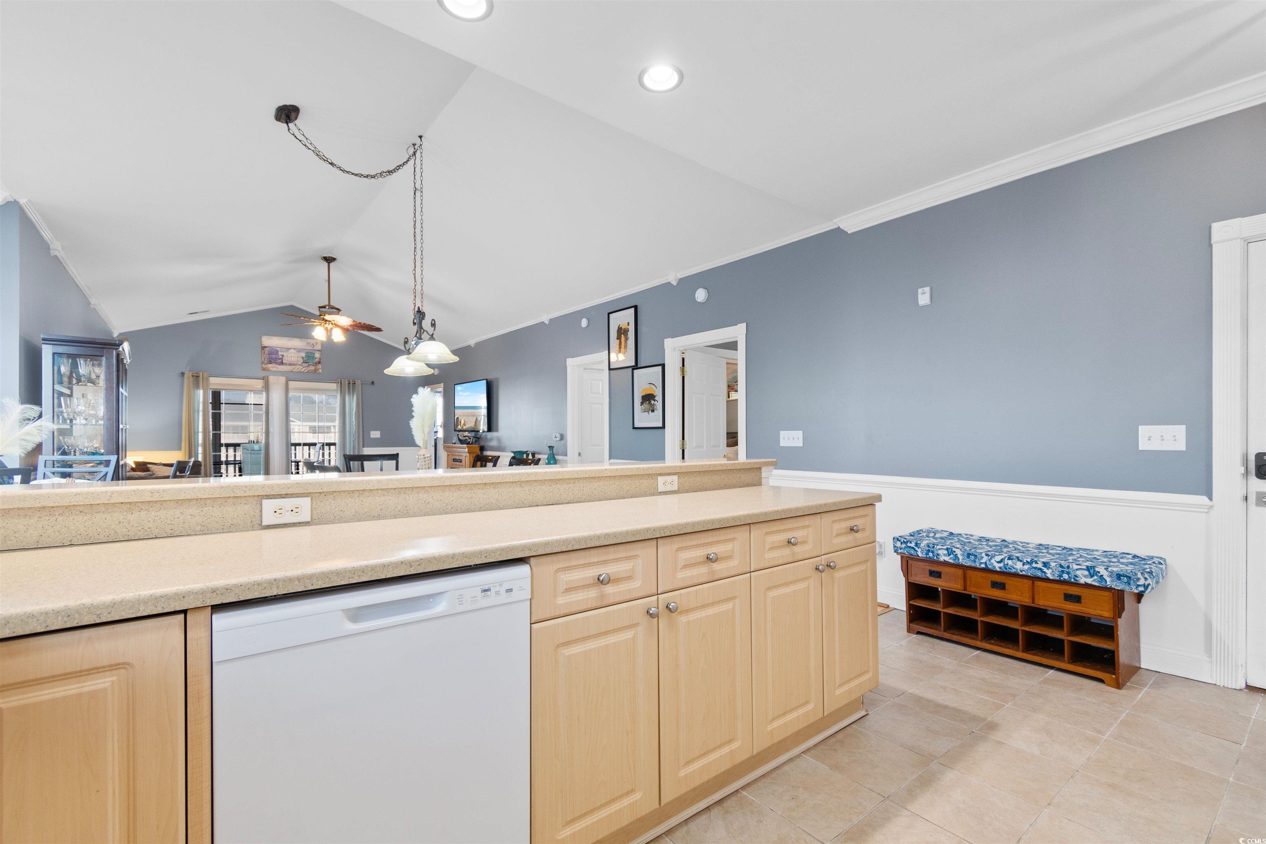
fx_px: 527
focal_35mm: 15
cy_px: 422
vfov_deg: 77.3
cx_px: 633
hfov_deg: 100.4
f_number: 4.5
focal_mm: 10
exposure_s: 1
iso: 100
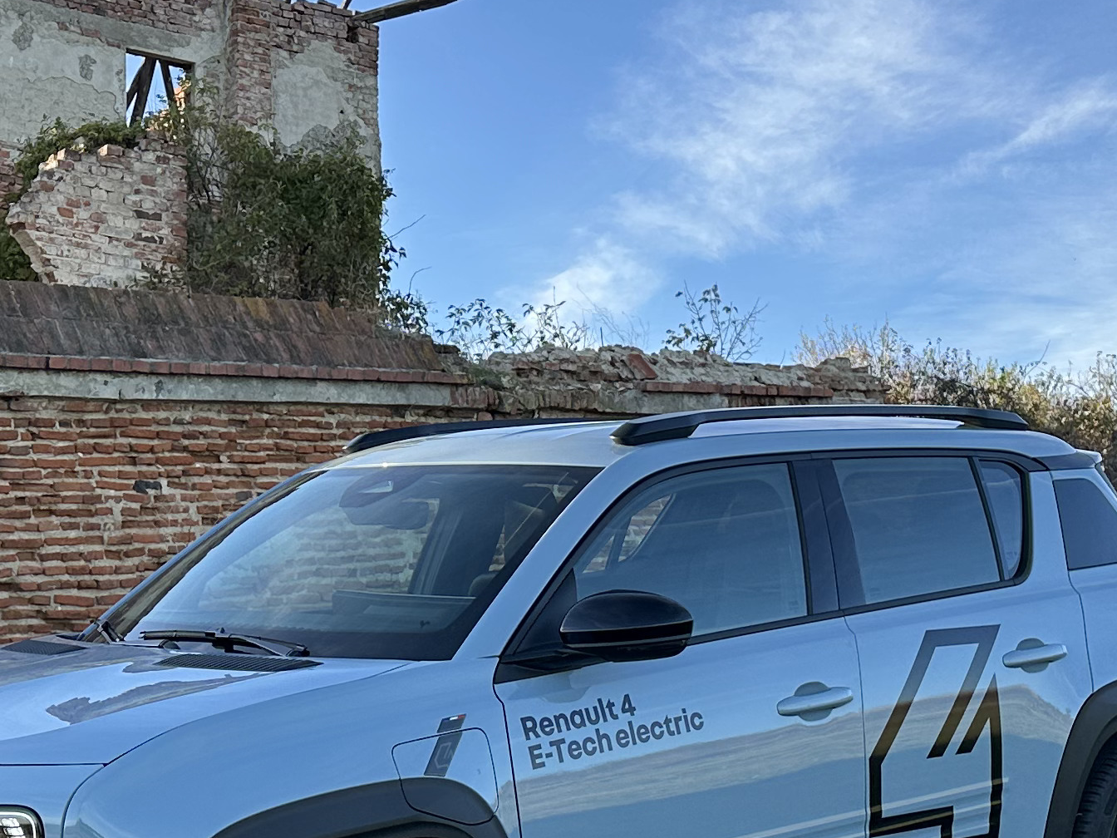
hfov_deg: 27.0
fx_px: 2323
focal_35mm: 72
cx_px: 479
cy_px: 567
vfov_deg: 20.4
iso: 80
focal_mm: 6.86
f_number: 1.78
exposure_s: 1/1613
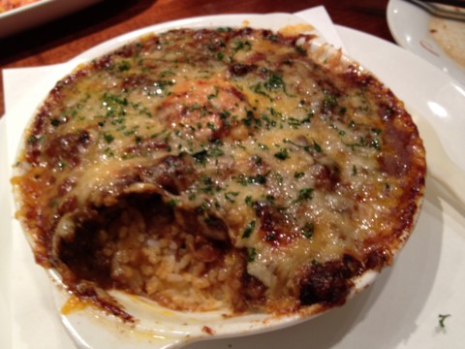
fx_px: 470
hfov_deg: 52.6
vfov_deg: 40.7
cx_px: 232
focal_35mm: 35
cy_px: 174
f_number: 2.4
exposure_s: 1/20
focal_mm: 4.28
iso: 100
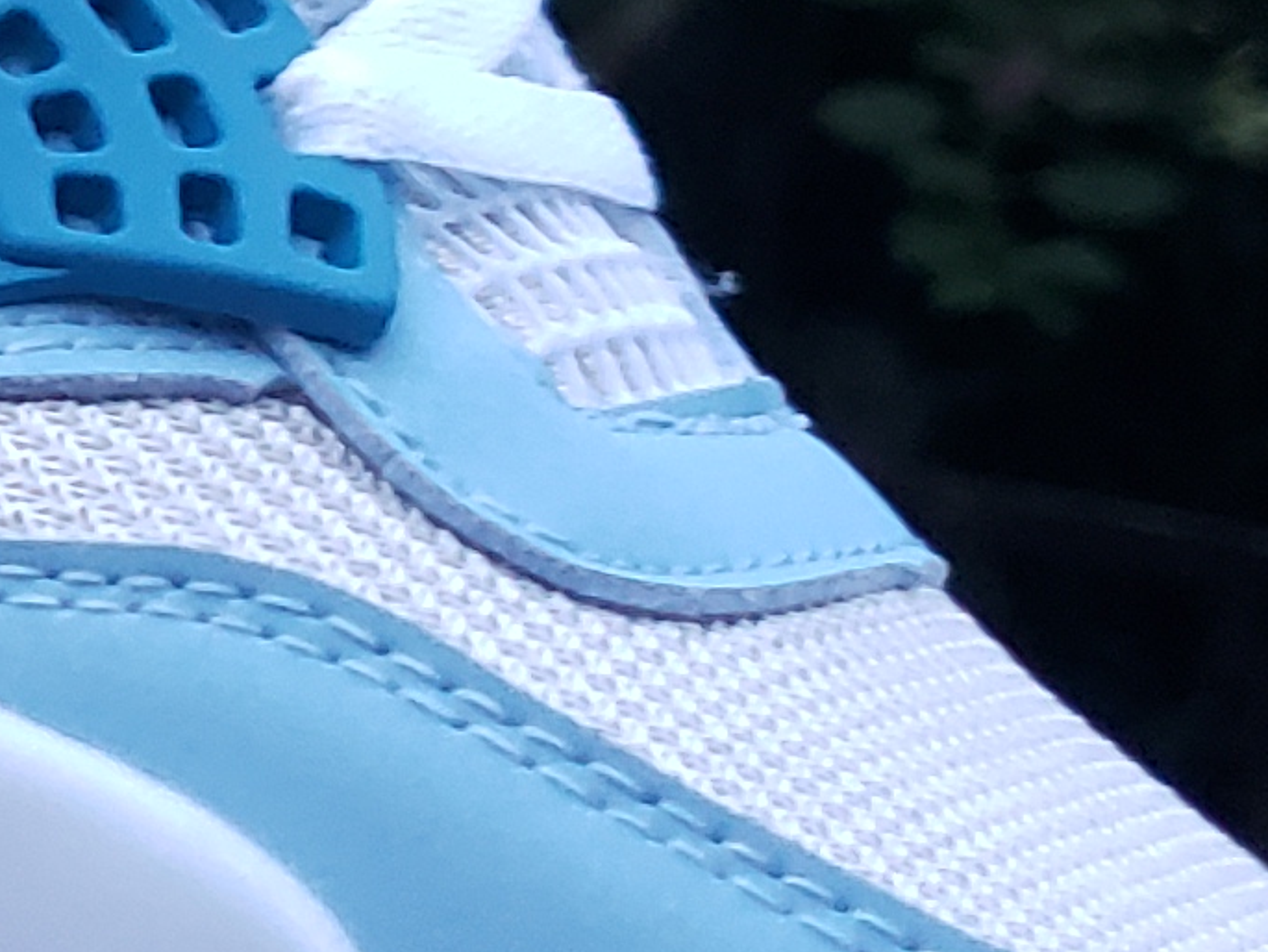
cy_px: -330
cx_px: -1398
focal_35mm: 153
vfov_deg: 9.5
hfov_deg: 11.4
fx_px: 5605
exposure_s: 1/50
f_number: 1.5
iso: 200
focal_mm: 4.3
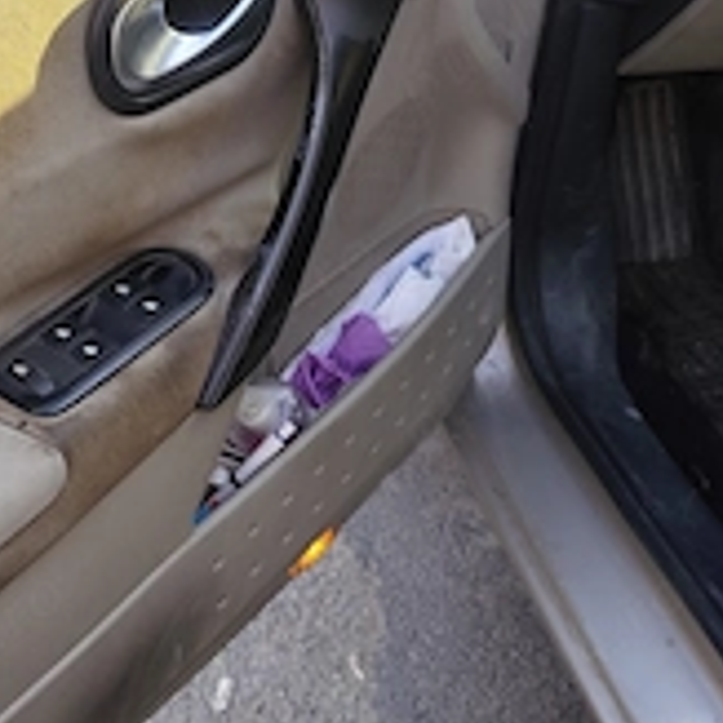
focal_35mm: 50
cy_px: 417
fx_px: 1182
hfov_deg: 32.4
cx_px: 75
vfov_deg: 34.0
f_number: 1.65
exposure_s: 1/100
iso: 125
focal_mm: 6.14
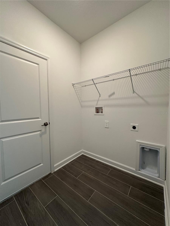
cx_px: 85
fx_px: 92
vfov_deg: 102.1
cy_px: 113
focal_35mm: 14
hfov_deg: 85.7
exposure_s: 1/120
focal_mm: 2.22
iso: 200
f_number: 2.2
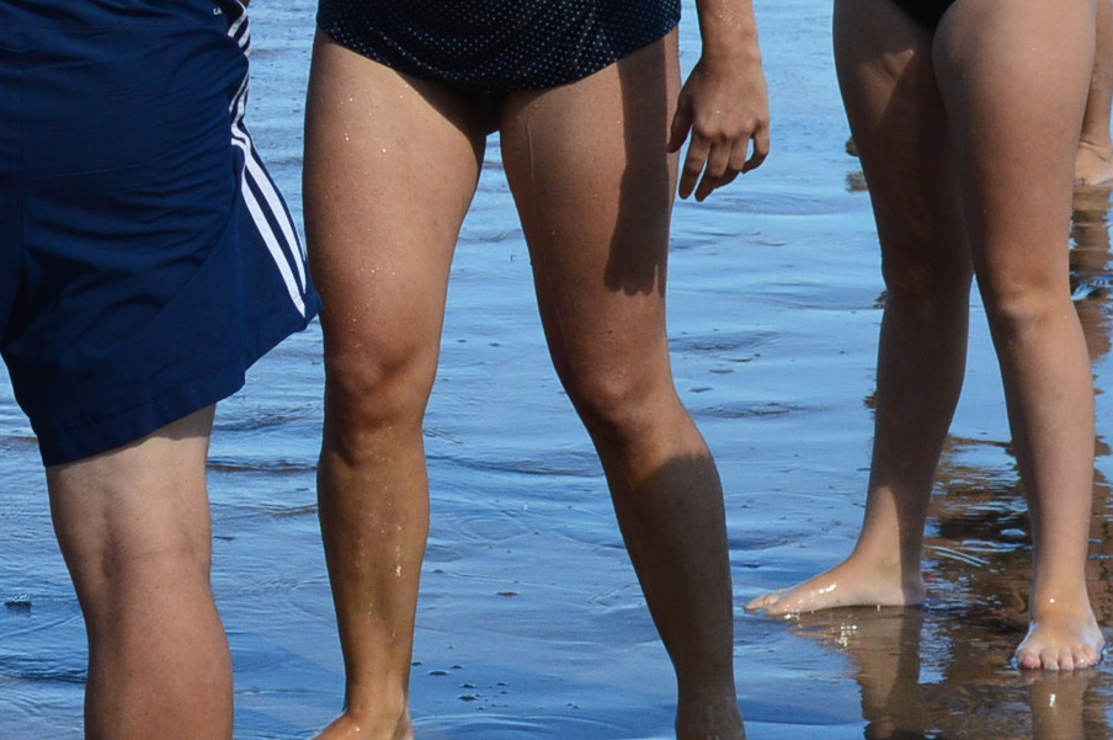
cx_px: -76
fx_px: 6939
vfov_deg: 6.1
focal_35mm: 225
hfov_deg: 9.1
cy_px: -206
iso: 400
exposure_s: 1/400
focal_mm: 45
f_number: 11
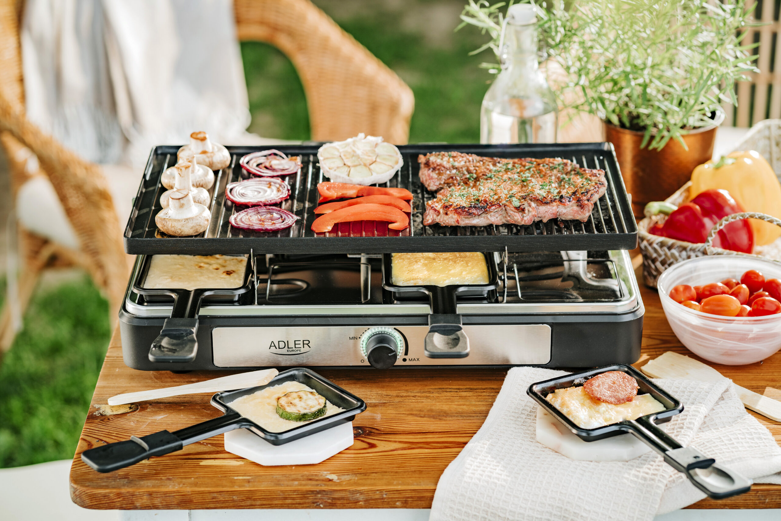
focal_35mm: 85
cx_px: 390
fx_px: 1844
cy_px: 260
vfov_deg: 16.1
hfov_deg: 23.9
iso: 160
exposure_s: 1/160
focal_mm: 85
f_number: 4.5
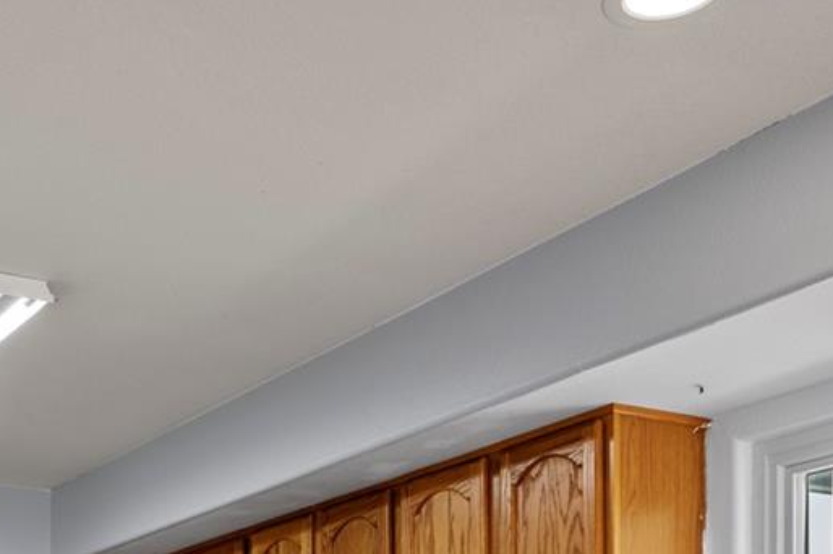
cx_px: 115
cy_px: 820
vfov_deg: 20.3
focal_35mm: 58
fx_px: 1331
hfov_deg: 33.3
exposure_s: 1/4
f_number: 8
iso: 100
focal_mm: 18.5
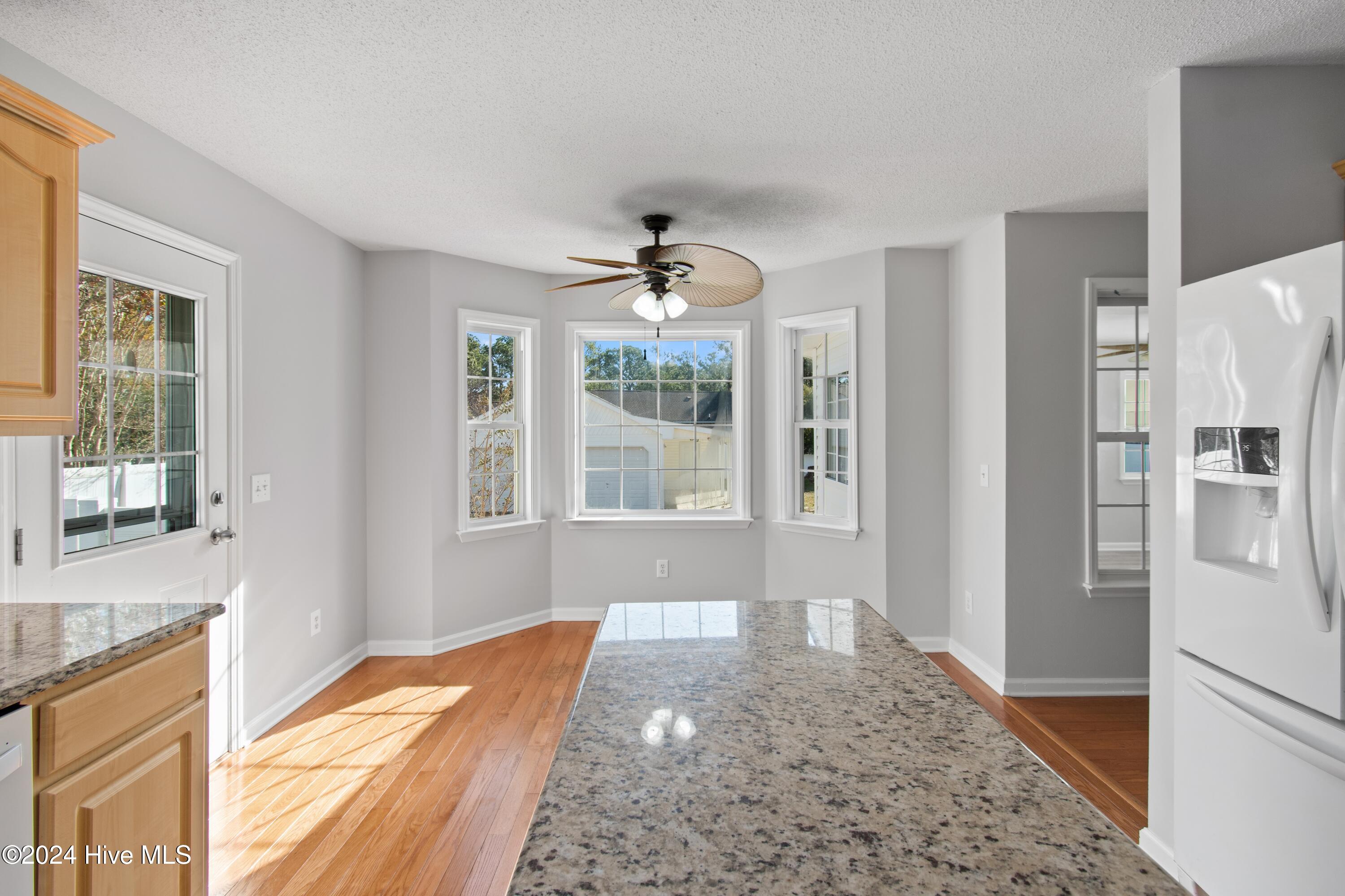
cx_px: 672
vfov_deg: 77.3
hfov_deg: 100.4
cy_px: 448
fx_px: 560
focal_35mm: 15
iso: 100
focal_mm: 10
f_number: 4.5
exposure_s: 1/30
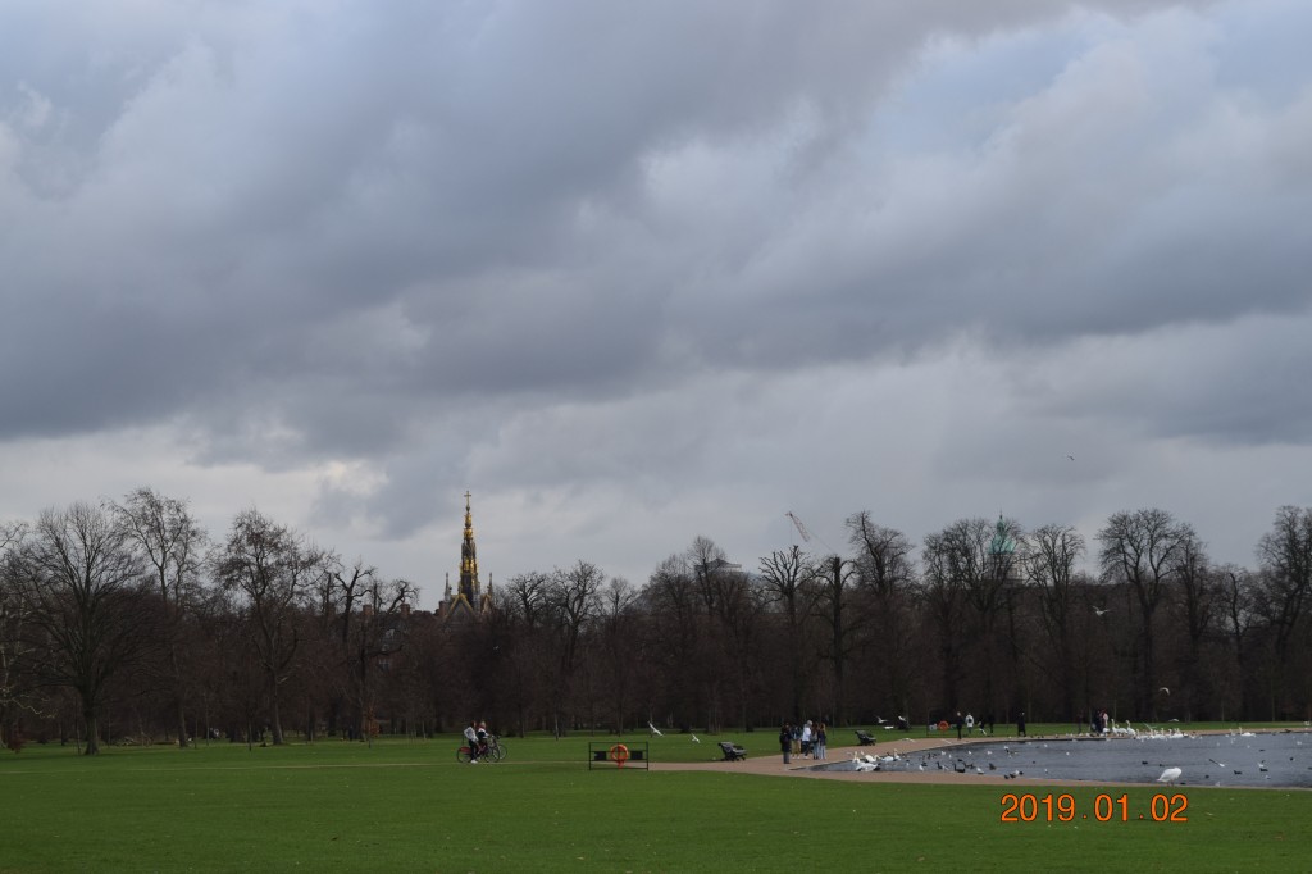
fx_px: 3006
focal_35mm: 82
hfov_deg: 24.6
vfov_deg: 16.5
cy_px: 437
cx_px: 656
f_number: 8
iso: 400
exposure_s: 1/250
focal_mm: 55
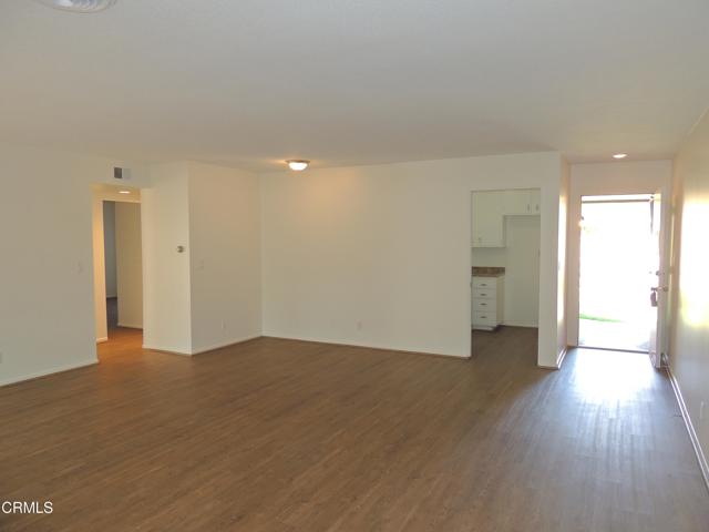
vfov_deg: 56.8
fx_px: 492
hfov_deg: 71.6
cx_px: 354
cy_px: 266
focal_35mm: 24
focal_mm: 4.3
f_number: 3
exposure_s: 1/40
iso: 160
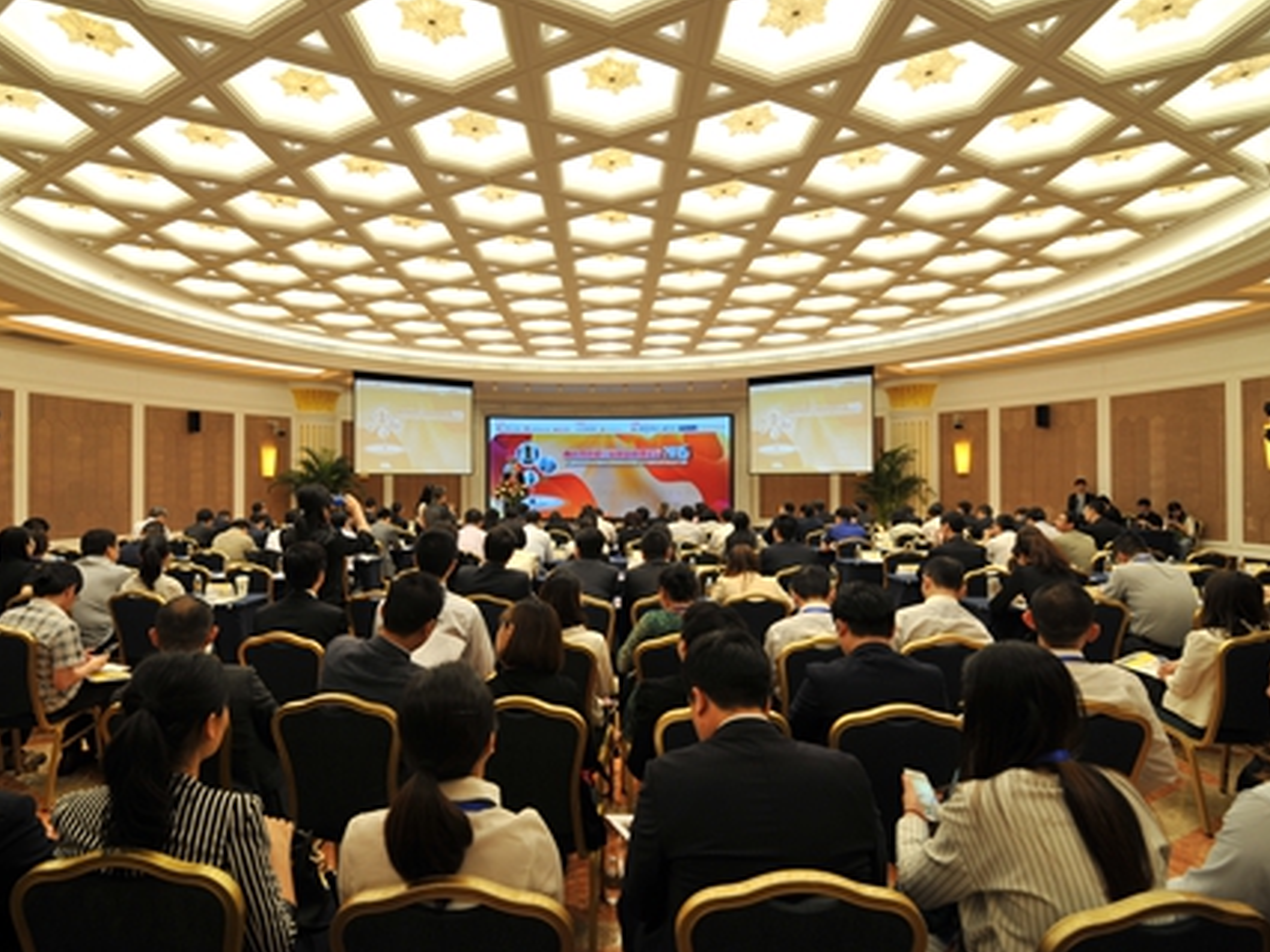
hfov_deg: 87.6
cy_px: 466
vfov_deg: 71.6
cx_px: 580
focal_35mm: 18
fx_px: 660
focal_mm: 16
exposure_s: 1/15
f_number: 8
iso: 400
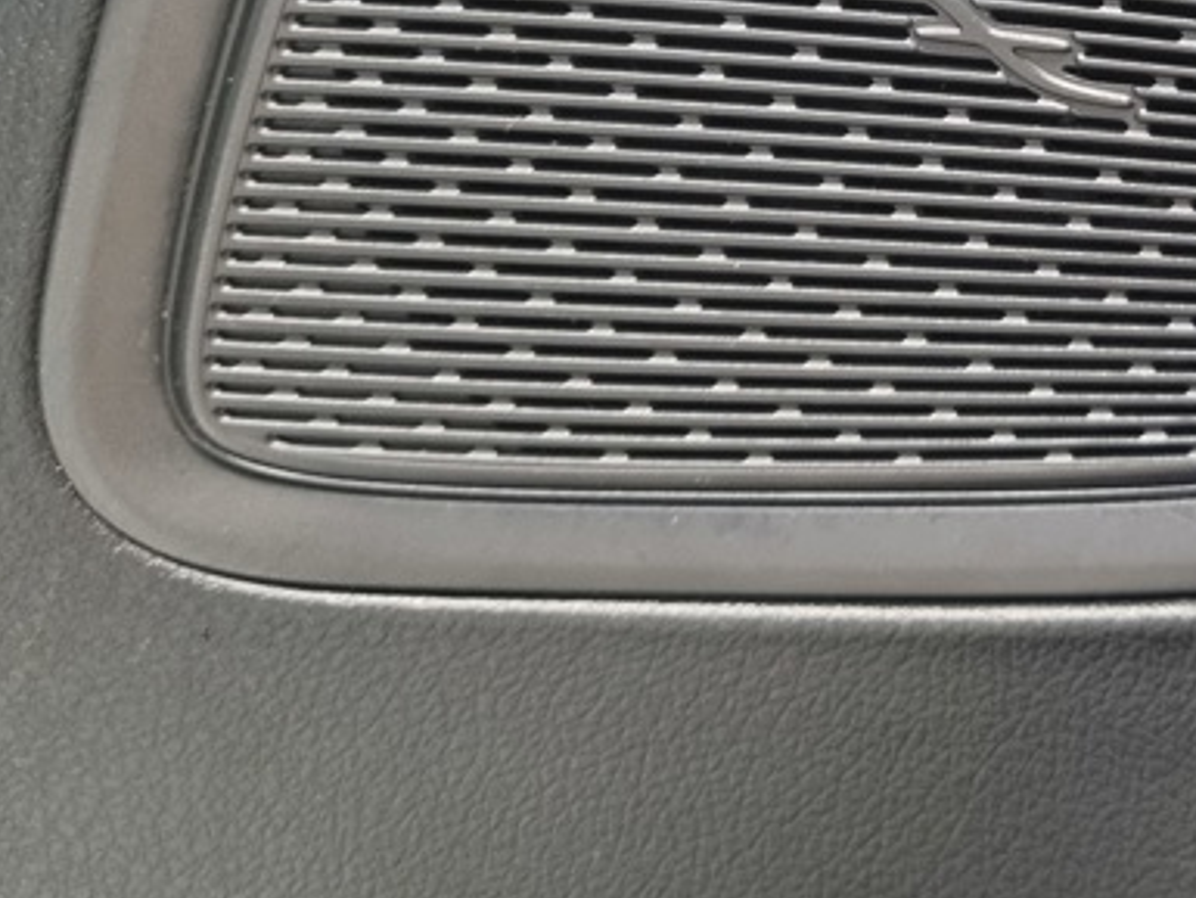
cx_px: 1143
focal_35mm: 54
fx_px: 1866
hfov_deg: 33.1
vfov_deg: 26.0
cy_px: 65
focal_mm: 5.4
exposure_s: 1/25
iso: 800
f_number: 1.8
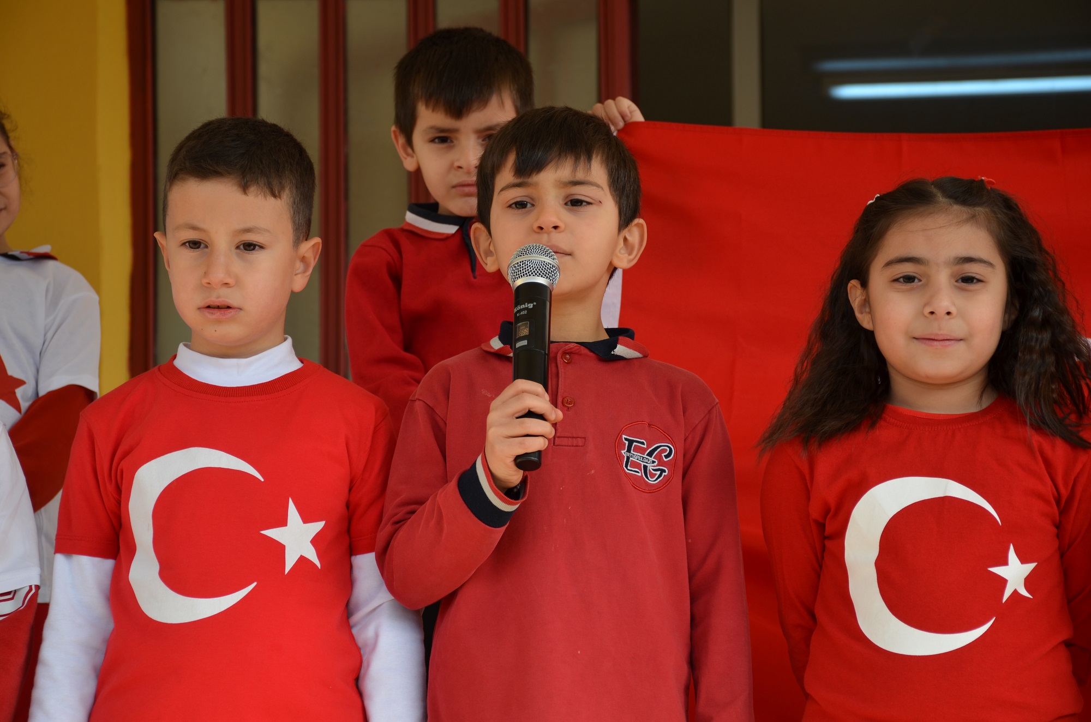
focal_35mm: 105
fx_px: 3175
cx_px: 546
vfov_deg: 13.0
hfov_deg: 19.5
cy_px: 361
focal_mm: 70
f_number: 6.3
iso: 100
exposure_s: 1/160
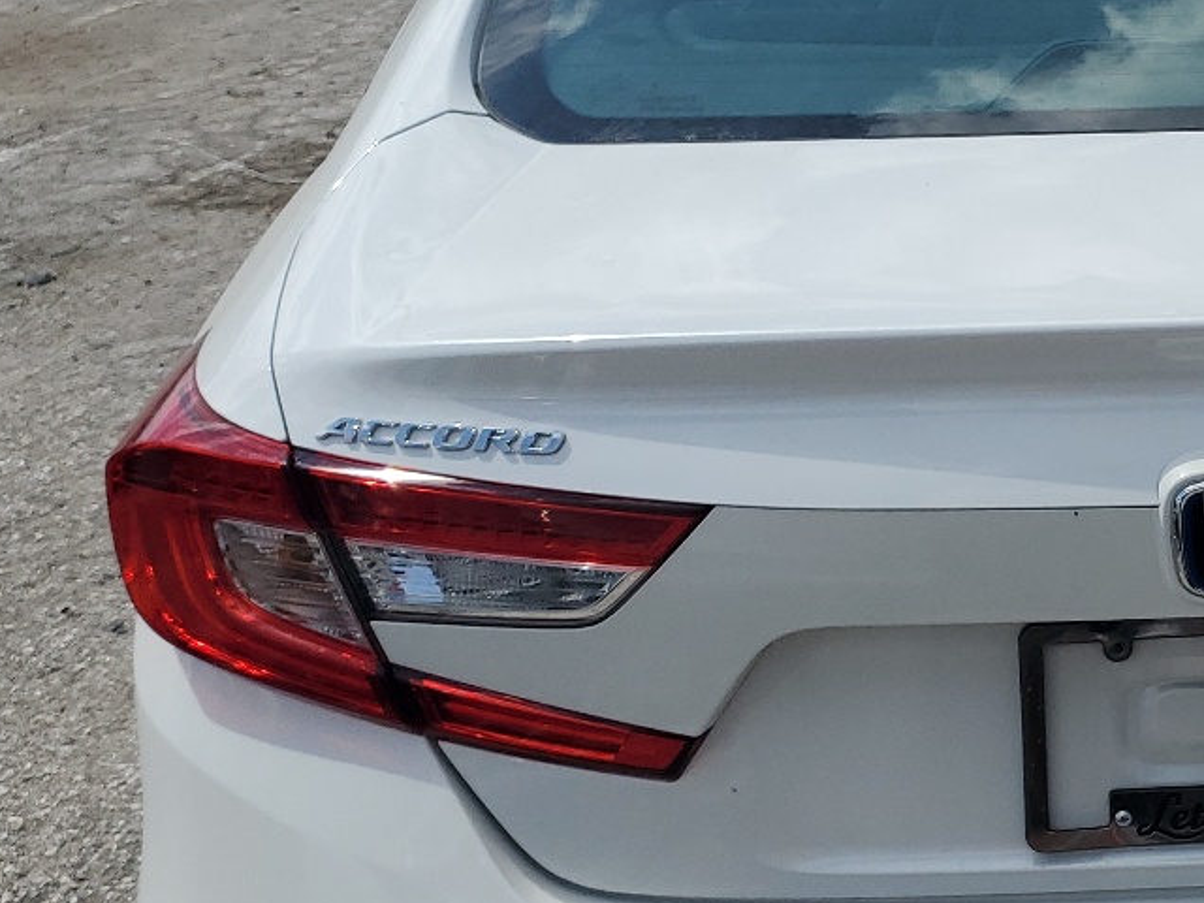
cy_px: 463
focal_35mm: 65
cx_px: 1221
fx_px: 2261
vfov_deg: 22.6
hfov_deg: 27.9
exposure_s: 1/10000
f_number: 1.5
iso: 50
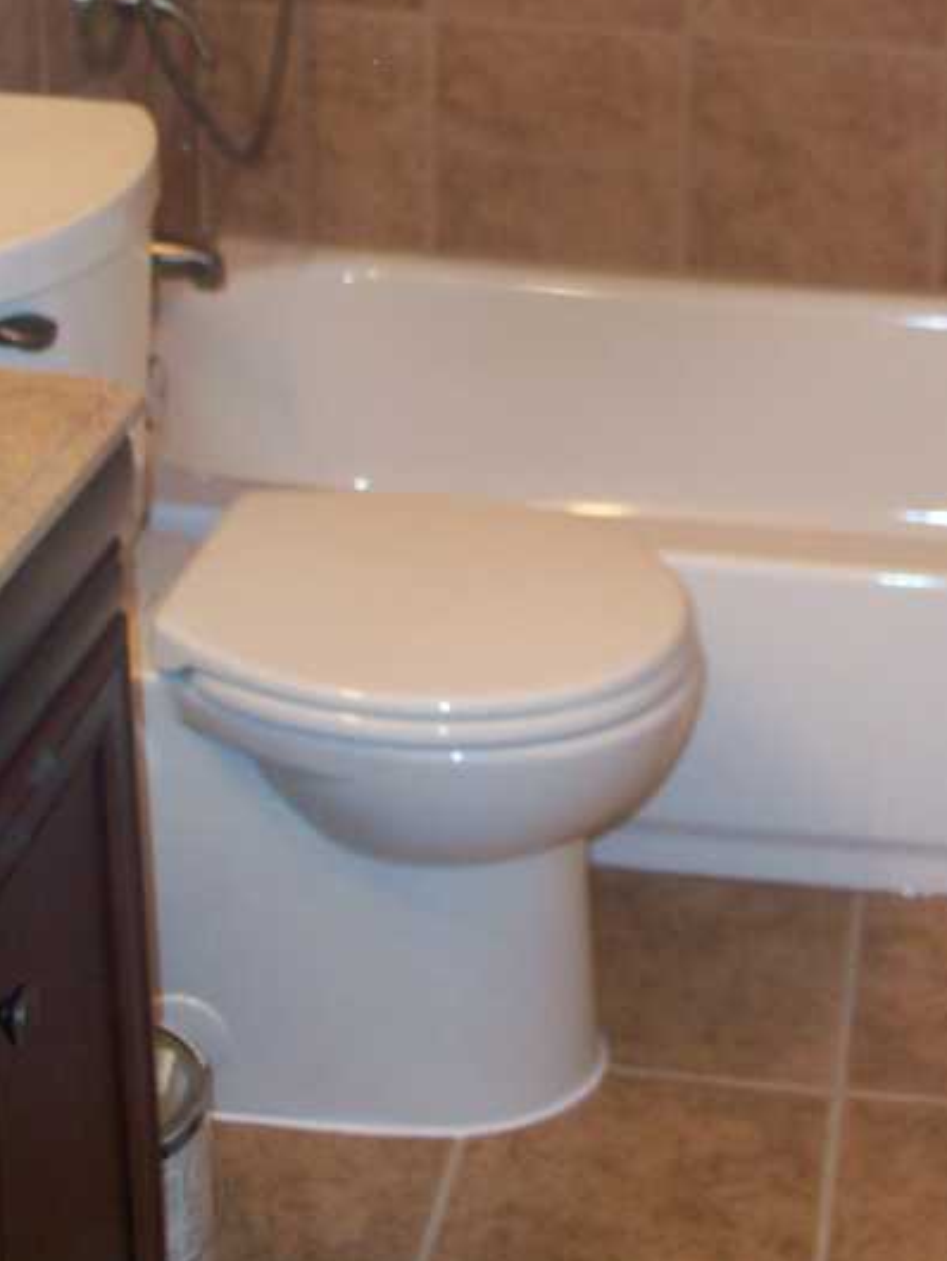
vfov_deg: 28.1
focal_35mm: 66
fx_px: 2406
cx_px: 695
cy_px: 83
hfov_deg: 22.1
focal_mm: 6.3
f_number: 3
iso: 100
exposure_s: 1/30
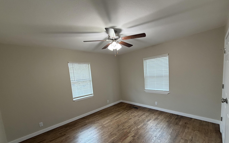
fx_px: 94
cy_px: 83
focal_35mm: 15
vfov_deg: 74.3
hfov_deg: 101.5
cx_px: 114
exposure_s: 1/60
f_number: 2.2
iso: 250
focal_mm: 2.22
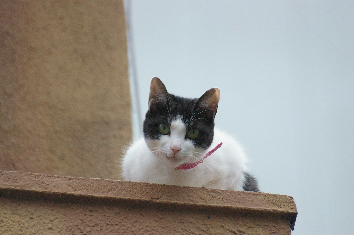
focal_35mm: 450
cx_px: 177
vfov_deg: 3.0
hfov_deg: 4.6
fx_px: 4419
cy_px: 118
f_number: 5.6
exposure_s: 1/180
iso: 1600
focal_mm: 300
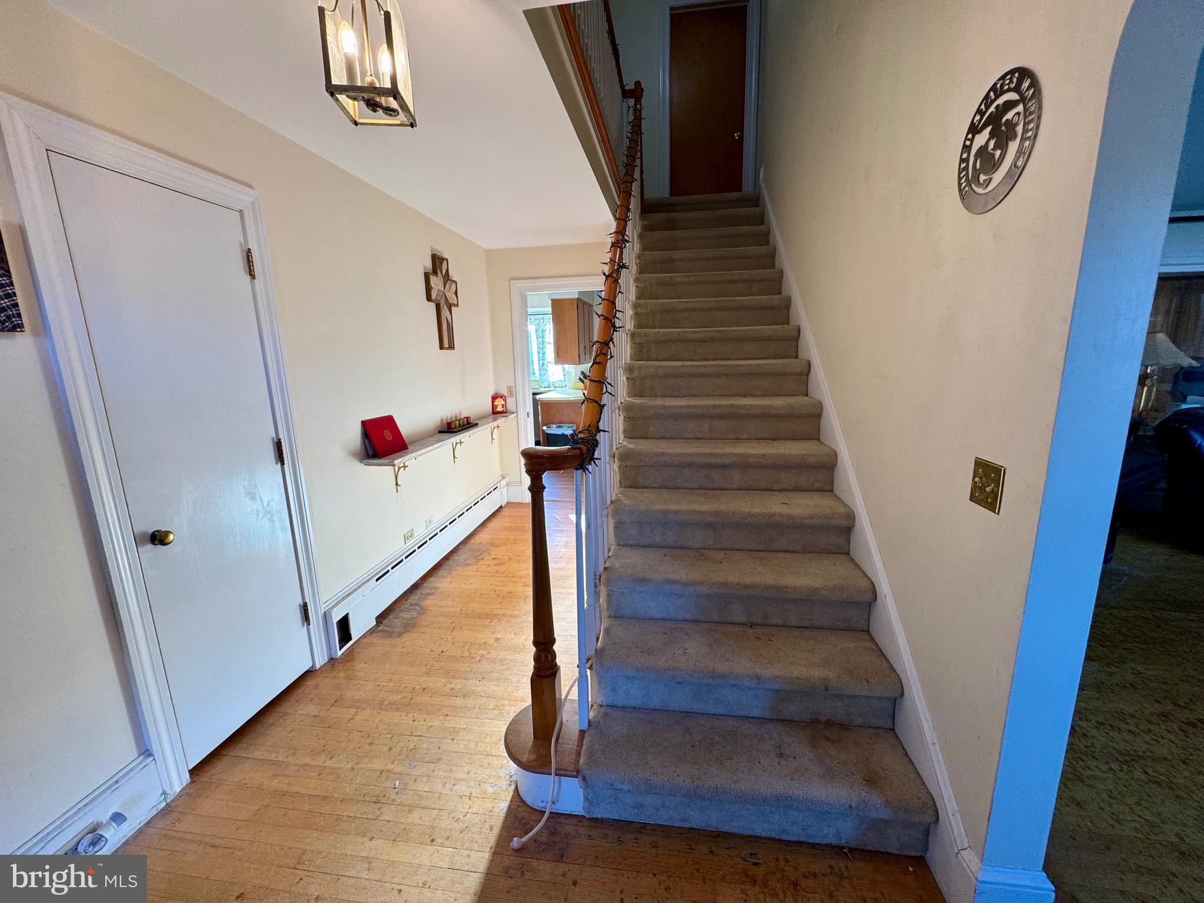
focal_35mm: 14
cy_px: 452
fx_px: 487
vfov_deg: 85.7
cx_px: 602
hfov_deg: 102.1
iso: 100
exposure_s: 1/120
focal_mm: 2.22
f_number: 2.2
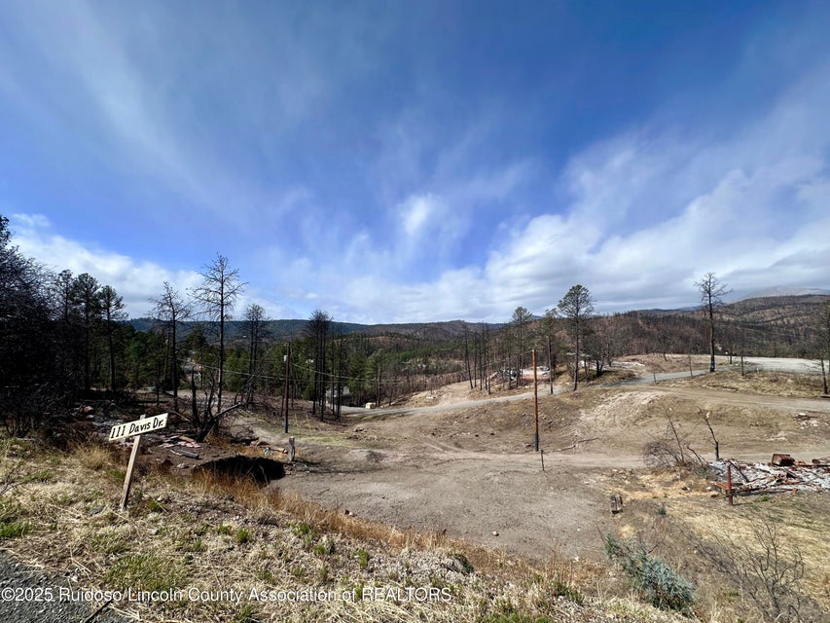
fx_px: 336
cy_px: 312
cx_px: 415
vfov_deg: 85.7
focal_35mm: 14
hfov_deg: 102.1
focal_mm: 2.22
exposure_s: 1/3040
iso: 50
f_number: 2.2
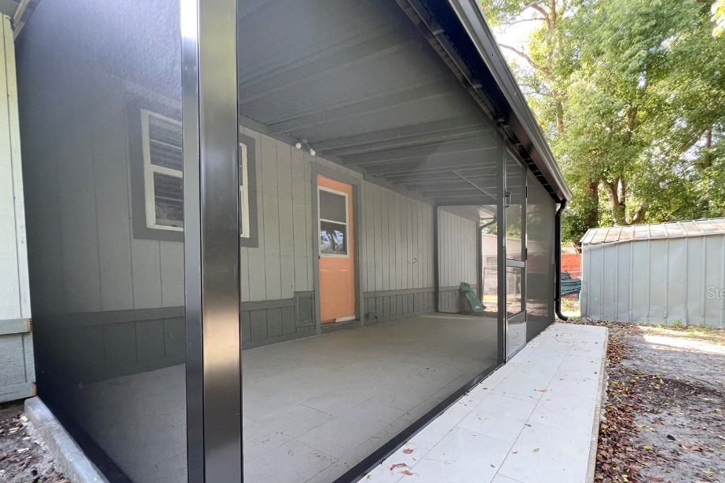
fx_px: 302
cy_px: 292
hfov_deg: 100.3
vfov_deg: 76.3
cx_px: 379
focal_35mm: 15
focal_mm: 1.57
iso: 100
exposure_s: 1/99
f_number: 1.8
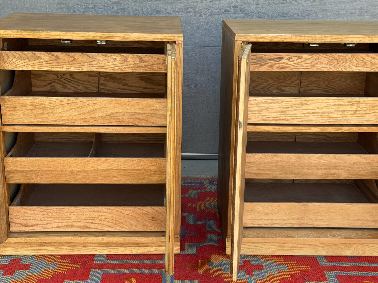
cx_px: 197
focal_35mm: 58
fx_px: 633
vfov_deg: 25.2
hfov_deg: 33.2
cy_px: 169
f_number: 1.78
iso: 64
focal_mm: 6.76
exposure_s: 1/205
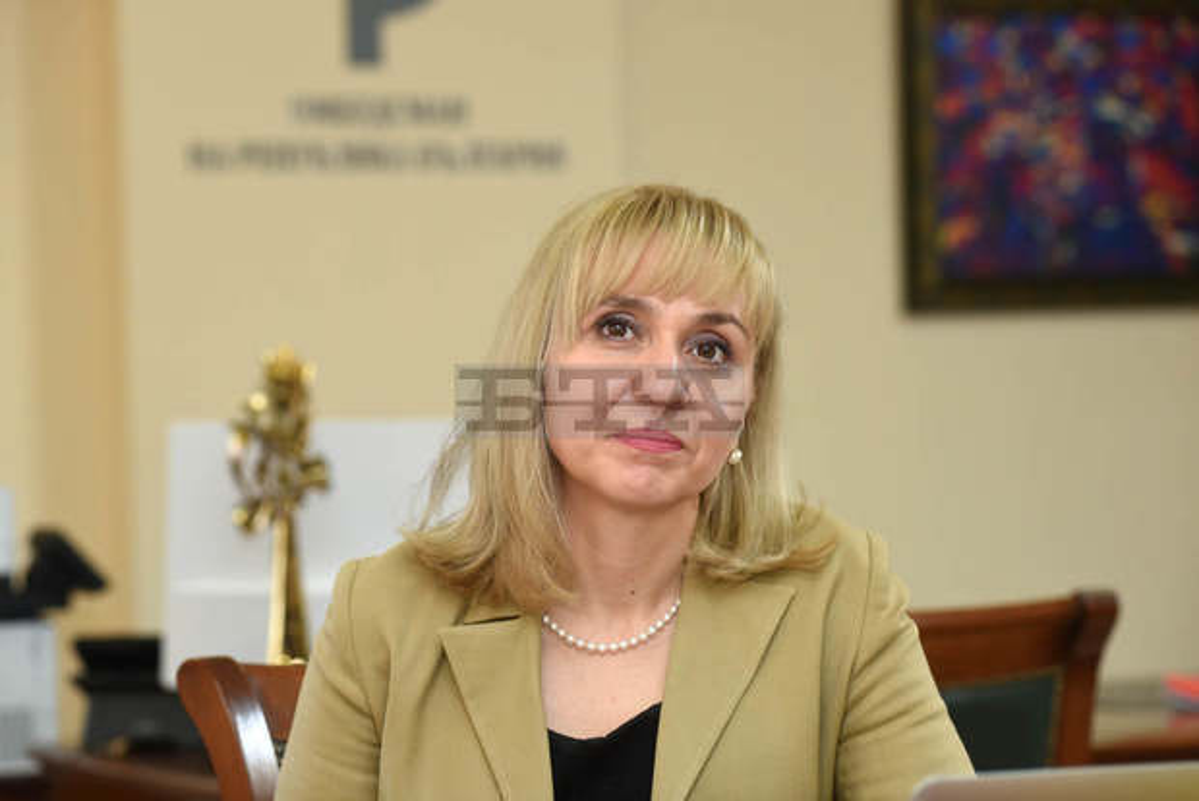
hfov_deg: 18.6
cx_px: 600
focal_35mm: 110
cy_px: 400
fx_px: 3665
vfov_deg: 12.5
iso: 1000
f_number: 5.6
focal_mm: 110
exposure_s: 1/200
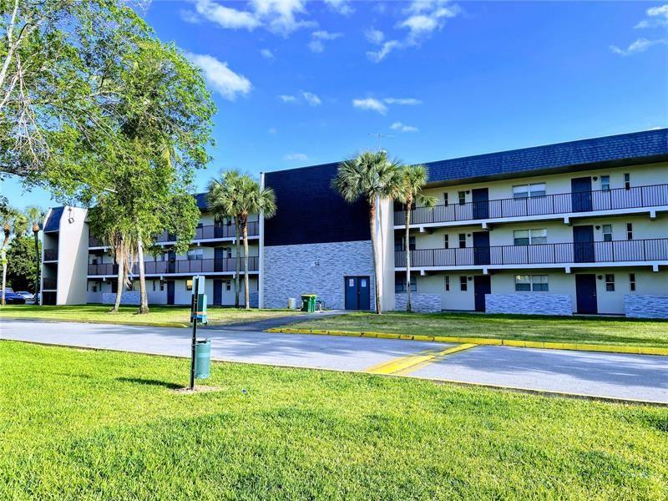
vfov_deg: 53.1
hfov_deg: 67.3
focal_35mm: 26
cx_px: 334
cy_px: 250
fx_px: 502
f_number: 1.6
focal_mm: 4.2
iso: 32
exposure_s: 1/1770
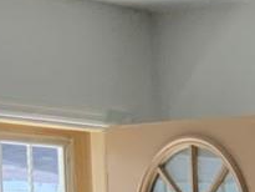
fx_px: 1666
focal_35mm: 226
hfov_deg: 8.1
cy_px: 474
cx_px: 600
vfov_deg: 6.3
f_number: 1.8
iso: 25
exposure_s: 1/120
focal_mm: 3
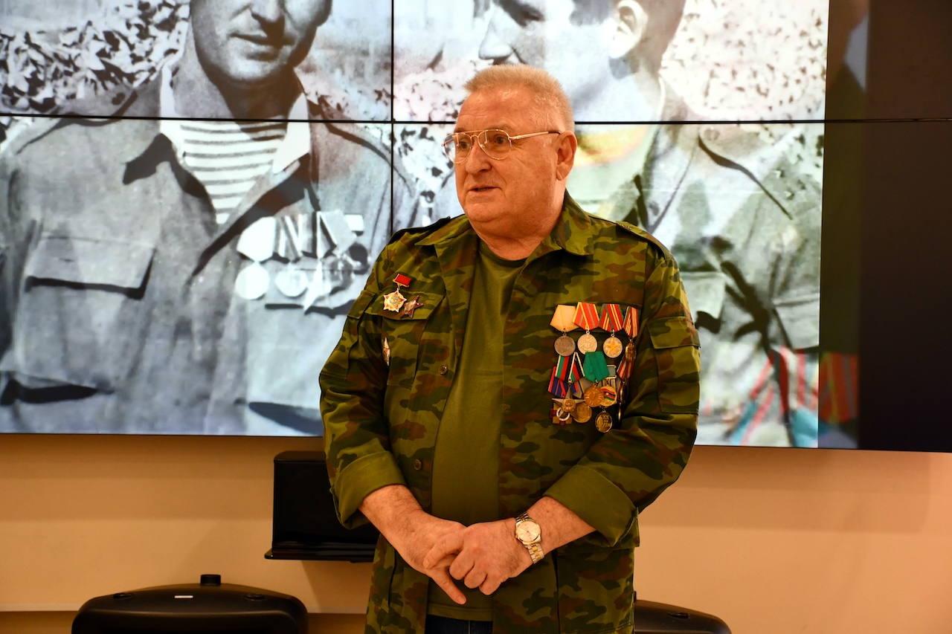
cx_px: 476
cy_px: 317
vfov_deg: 16.3
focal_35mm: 84
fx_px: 2221
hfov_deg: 24.2
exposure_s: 1/125
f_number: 4.8
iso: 1250
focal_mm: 56
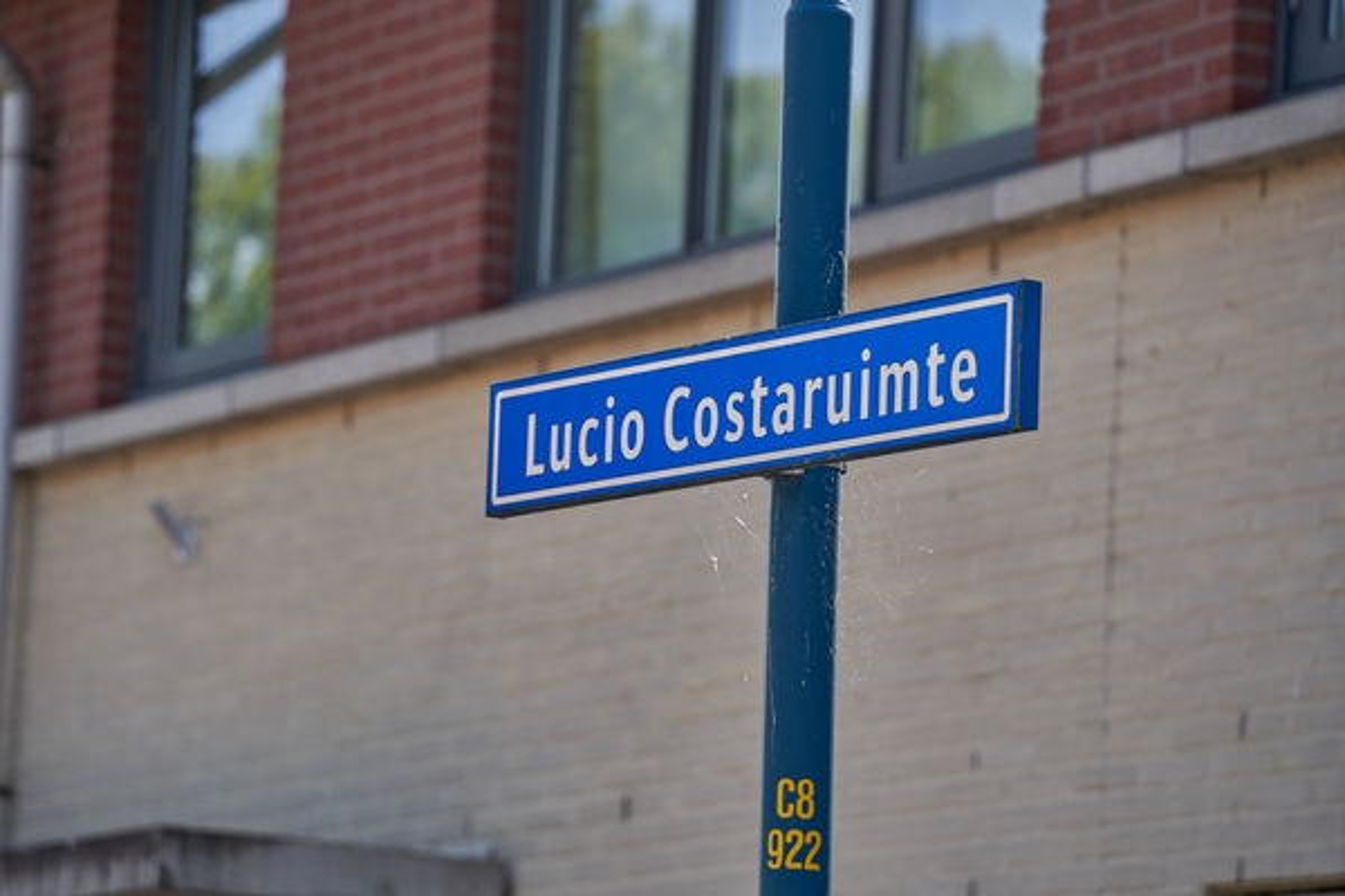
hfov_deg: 11.1
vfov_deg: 7.4
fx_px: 6911
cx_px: 672
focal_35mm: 185
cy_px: 448
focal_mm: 185
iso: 200
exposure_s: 1/250
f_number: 6.3
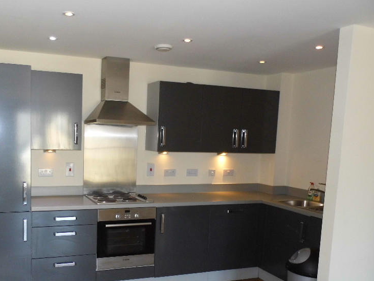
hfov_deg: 51.8
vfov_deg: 40.3
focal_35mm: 35
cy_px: 183
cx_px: 129
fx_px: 378
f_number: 3.1
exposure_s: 1/60
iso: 200
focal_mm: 4.5
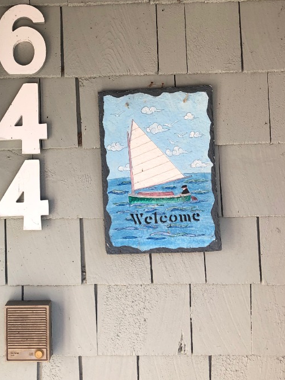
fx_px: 494
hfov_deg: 31.5
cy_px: 182
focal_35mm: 45
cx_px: 63
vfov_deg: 42.1
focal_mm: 3.99
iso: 20
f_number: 1.8
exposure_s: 1/265
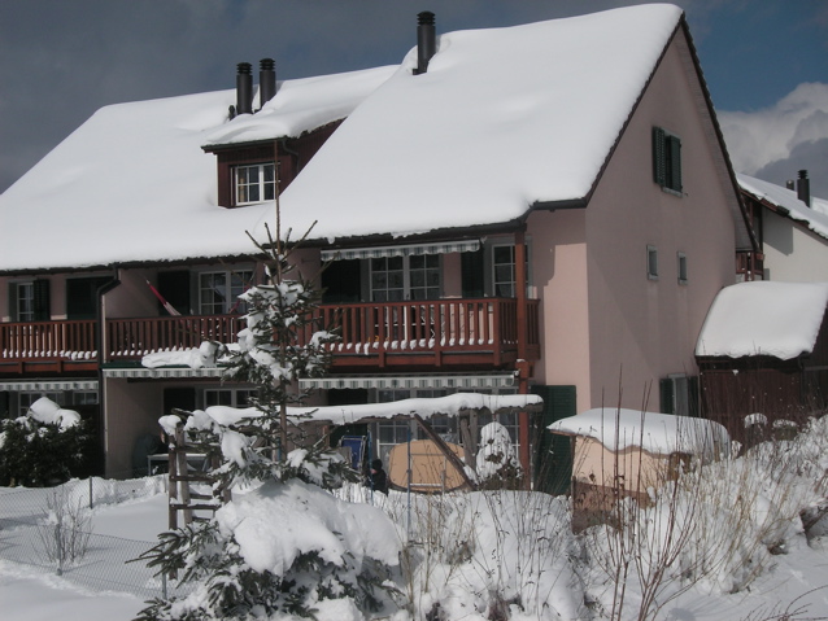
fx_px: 1316
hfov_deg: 34.9
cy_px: 310
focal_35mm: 55
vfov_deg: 26.6
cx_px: 414
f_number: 7.1
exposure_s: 1/1000
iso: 50
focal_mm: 9.1
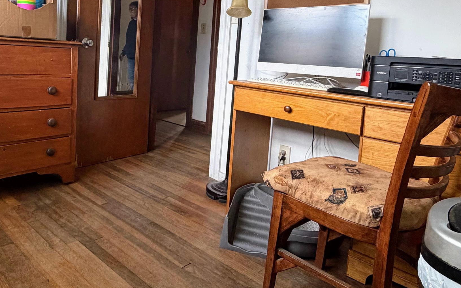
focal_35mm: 28
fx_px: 352
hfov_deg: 65.1
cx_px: 163
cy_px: 78
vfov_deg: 43.4
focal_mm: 2.22
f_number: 2.2
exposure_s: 1/91
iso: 320
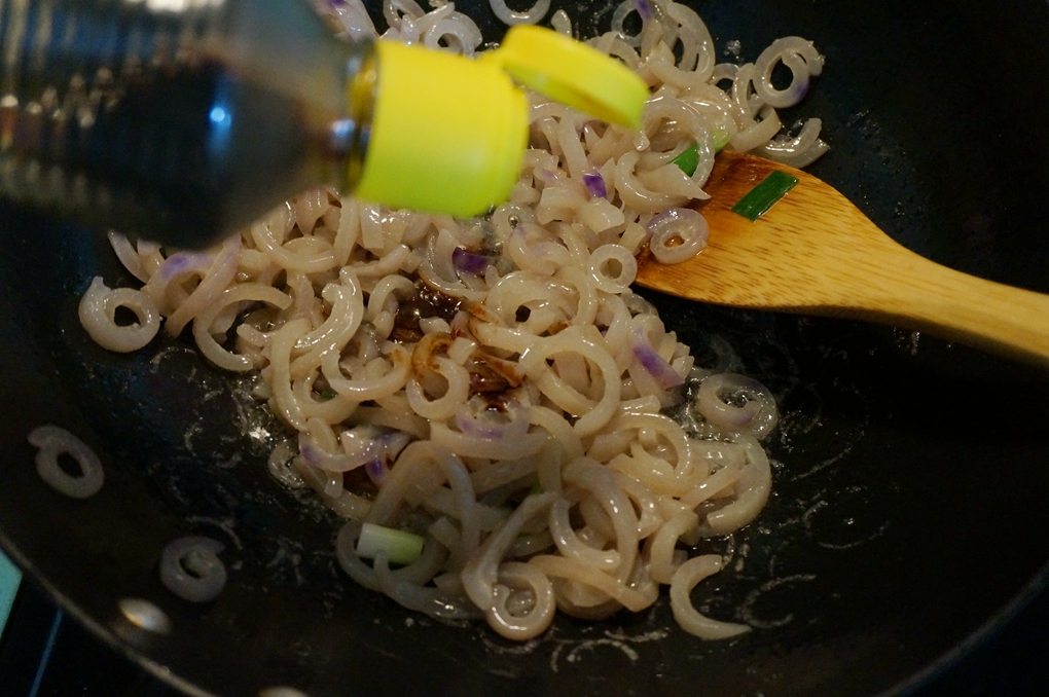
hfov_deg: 51.3
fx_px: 1092
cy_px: 348
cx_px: 524
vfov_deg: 35.4
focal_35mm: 38
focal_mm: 25
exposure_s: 1/50
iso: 3200
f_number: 4.5
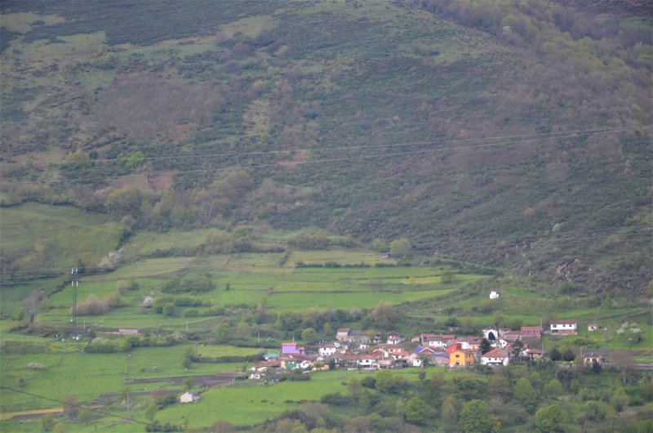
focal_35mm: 112
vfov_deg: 12.1
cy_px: 216
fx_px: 2037
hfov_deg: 18.2
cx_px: 326
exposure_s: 1/200
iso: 400
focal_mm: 75
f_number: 5.3
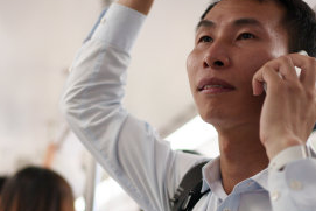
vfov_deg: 17.3
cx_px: 205
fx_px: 694
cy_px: 127
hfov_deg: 25.6
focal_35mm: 79
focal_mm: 35
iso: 125
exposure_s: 1/640
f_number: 1.8
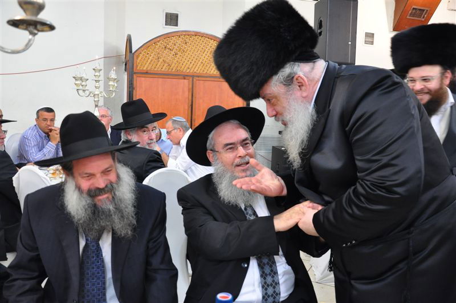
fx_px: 398
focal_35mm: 32
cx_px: 228
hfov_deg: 59.6
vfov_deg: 41.6
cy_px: 152
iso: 1250
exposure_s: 1/50
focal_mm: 21
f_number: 4.5
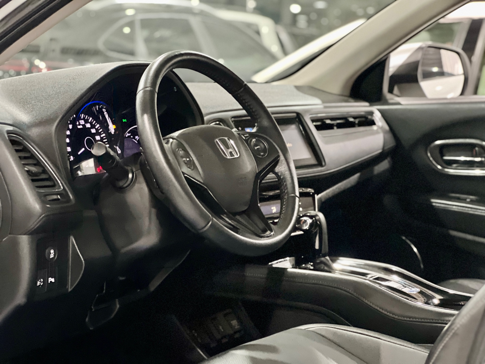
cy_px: 182
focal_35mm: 77
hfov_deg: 25.3
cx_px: 242
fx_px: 1079
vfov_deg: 19.1
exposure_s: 1/15
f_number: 2.8
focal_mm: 9
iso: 640
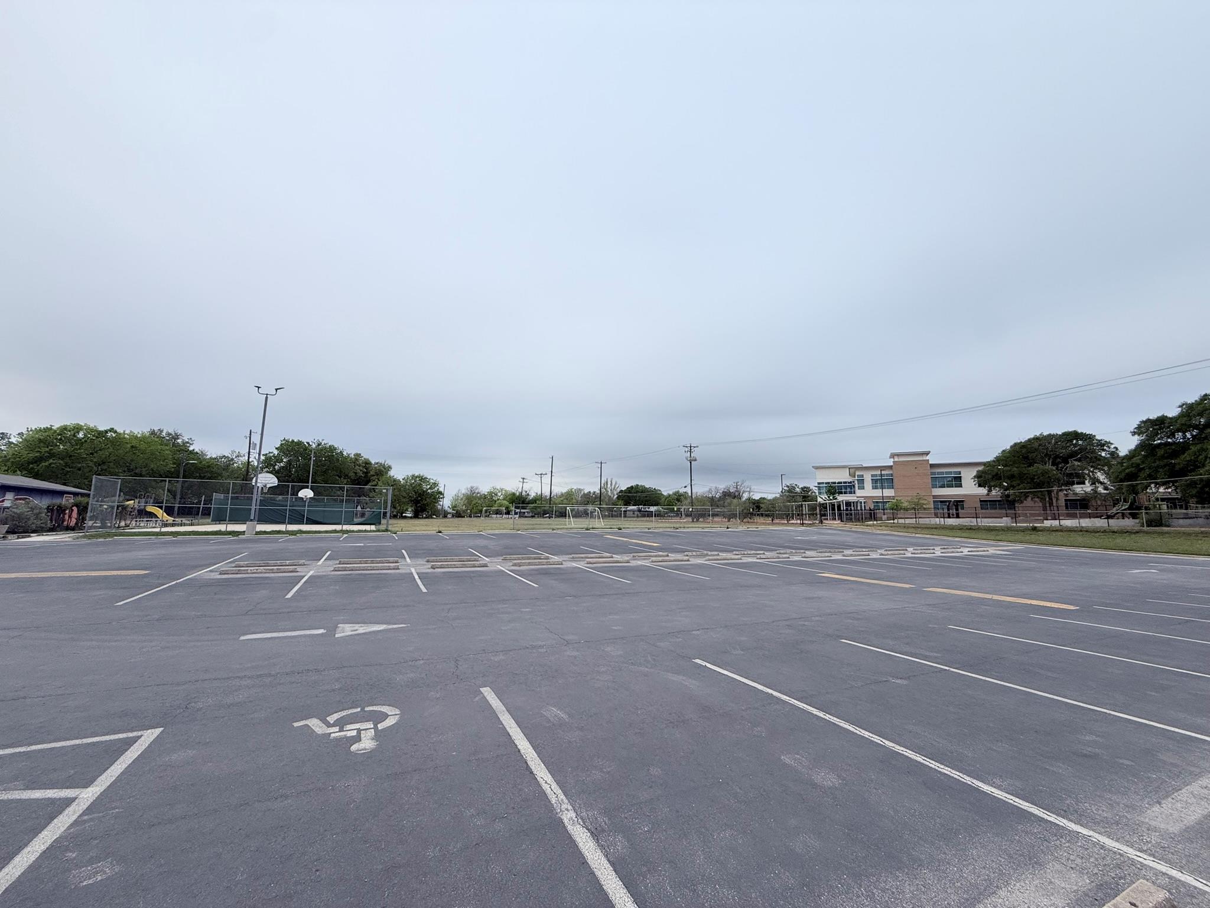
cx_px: 605
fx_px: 489
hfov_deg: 102.1
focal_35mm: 14
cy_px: 454
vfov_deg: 85.7
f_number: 2.2
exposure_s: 1/540
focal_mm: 2.22
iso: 50
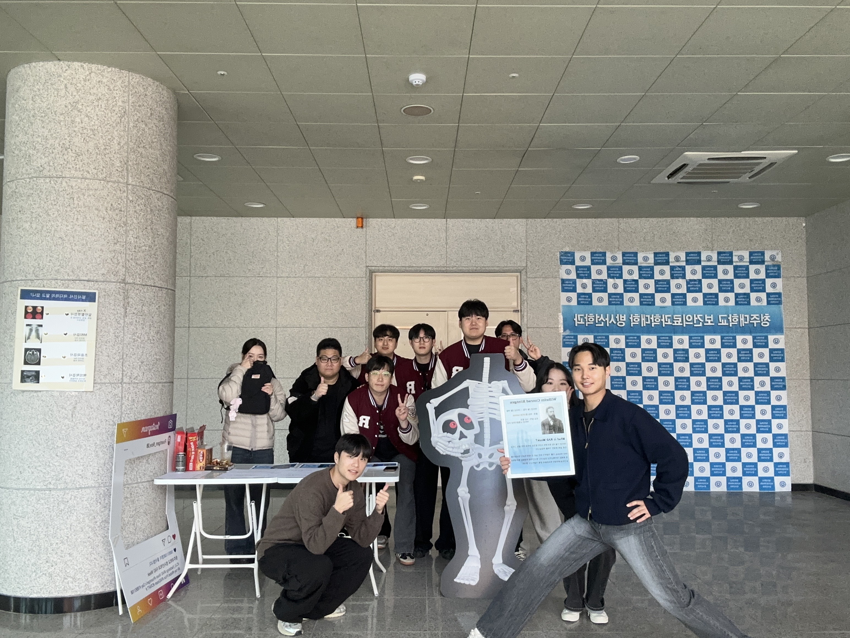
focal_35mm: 30
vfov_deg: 46.8
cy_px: 319
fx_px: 737
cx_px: 425
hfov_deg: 60.0
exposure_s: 1/60
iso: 100
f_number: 1.9
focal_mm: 2.69
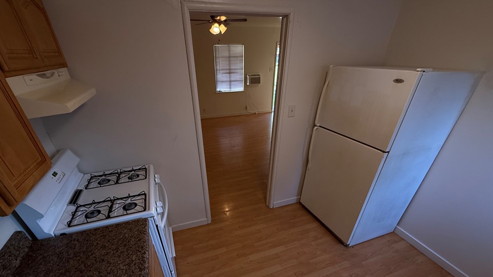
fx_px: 209
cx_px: 239
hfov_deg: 99.3
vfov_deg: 64.8
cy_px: 191
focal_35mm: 16
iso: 160
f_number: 2.2
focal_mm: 2.22
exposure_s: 1/120
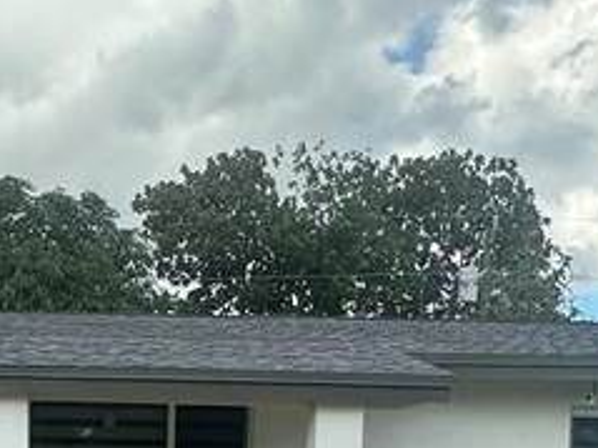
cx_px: 73
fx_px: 1295
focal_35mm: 75
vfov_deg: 17.9
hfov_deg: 25.3
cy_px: 633
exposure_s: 1/1125
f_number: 2.2
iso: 50
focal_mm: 2.22
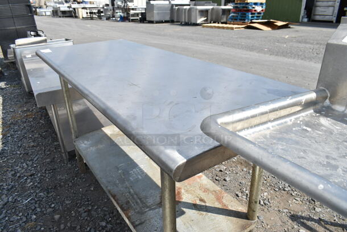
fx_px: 260
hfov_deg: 67.3
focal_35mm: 27
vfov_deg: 48.0
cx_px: 174
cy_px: 116
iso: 100
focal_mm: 18
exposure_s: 1/200
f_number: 7.1
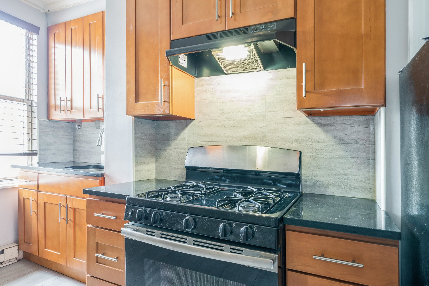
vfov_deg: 59.5
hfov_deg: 81.2
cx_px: 214
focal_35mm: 21
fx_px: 250
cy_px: 143
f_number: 7.1
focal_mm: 21
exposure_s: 1
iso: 200
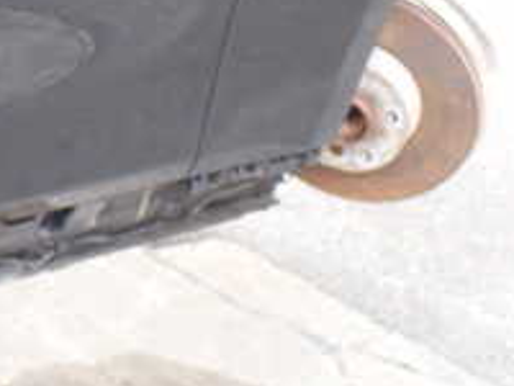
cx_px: -244
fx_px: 1826
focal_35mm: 123
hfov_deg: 14.9
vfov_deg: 11.9
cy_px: -33
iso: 200
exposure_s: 1/80
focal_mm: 7.31
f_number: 2.8
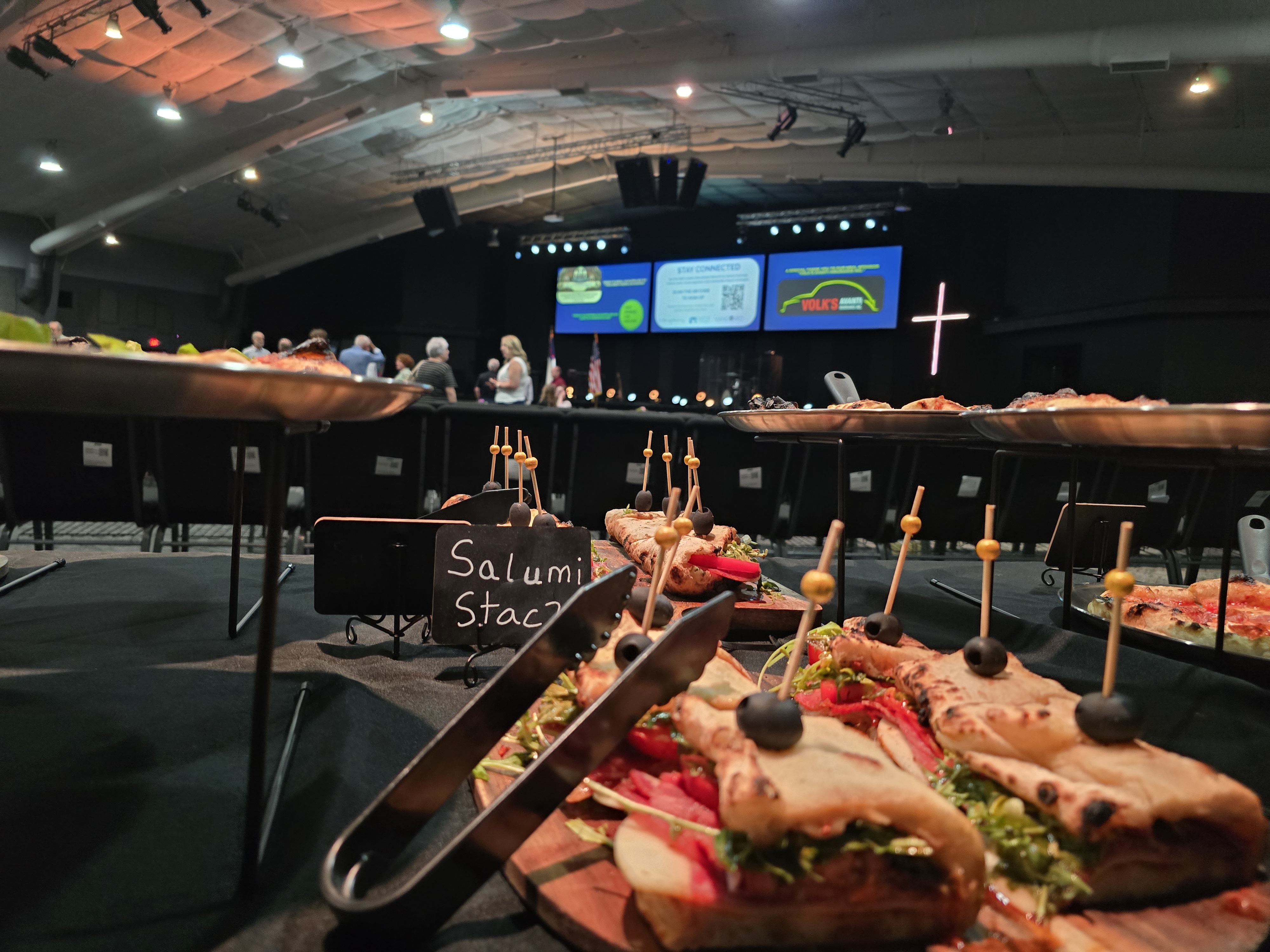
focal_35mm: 23
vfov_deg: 58.9
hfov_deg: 73.9
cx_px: 635
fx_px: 844
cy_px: 476
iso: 1000
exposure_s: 1/60
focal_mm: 6.3
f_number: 1.7
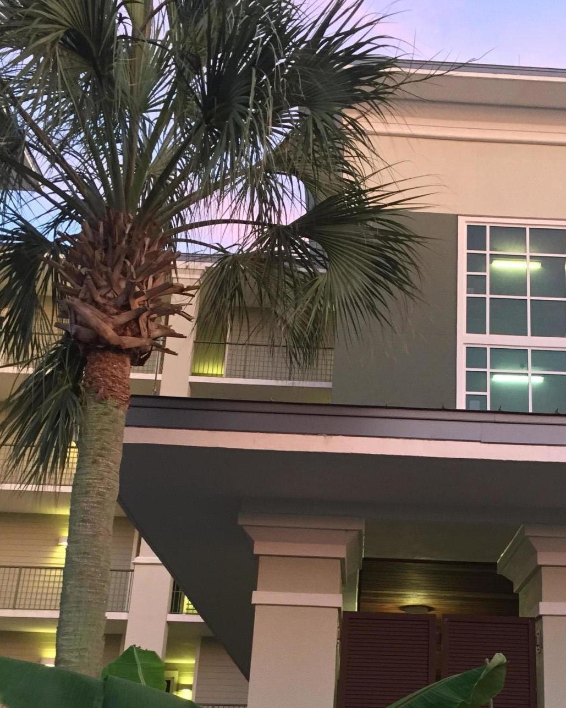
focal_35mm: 44
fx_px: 922
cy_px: 508
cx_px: 399
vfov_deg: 41.1
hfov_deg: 33.7
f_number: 2.2
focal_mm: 4.15
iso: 250
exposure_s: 1/30
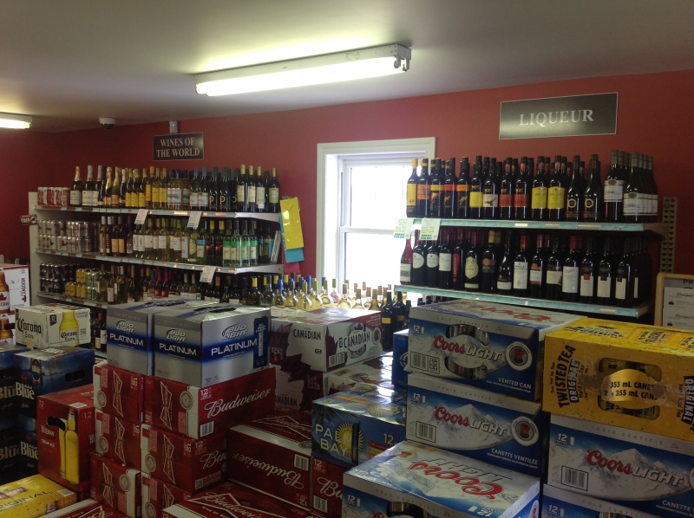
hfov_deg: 52.7
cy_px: 259
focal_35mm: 35
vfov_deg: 40.6
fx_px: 701
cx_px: 347
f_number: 2.4
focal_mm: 4.28
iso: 64
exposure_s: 1/40
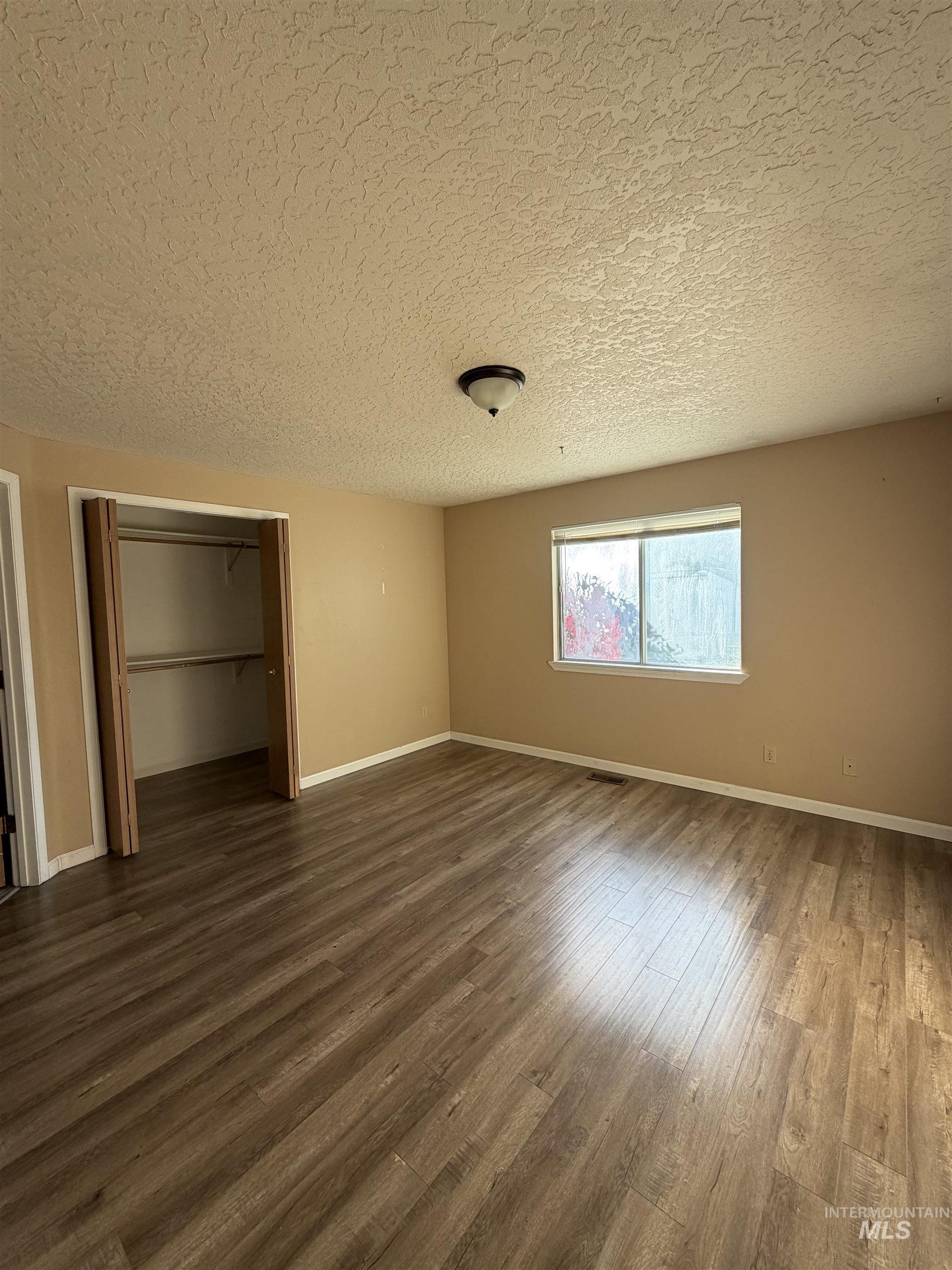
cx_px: 476
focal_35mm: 14
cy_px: 635
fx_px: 513
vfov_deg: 102.1
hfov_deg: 85.7
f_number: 2.2
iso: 80
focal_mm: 2.22
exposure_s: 1/121
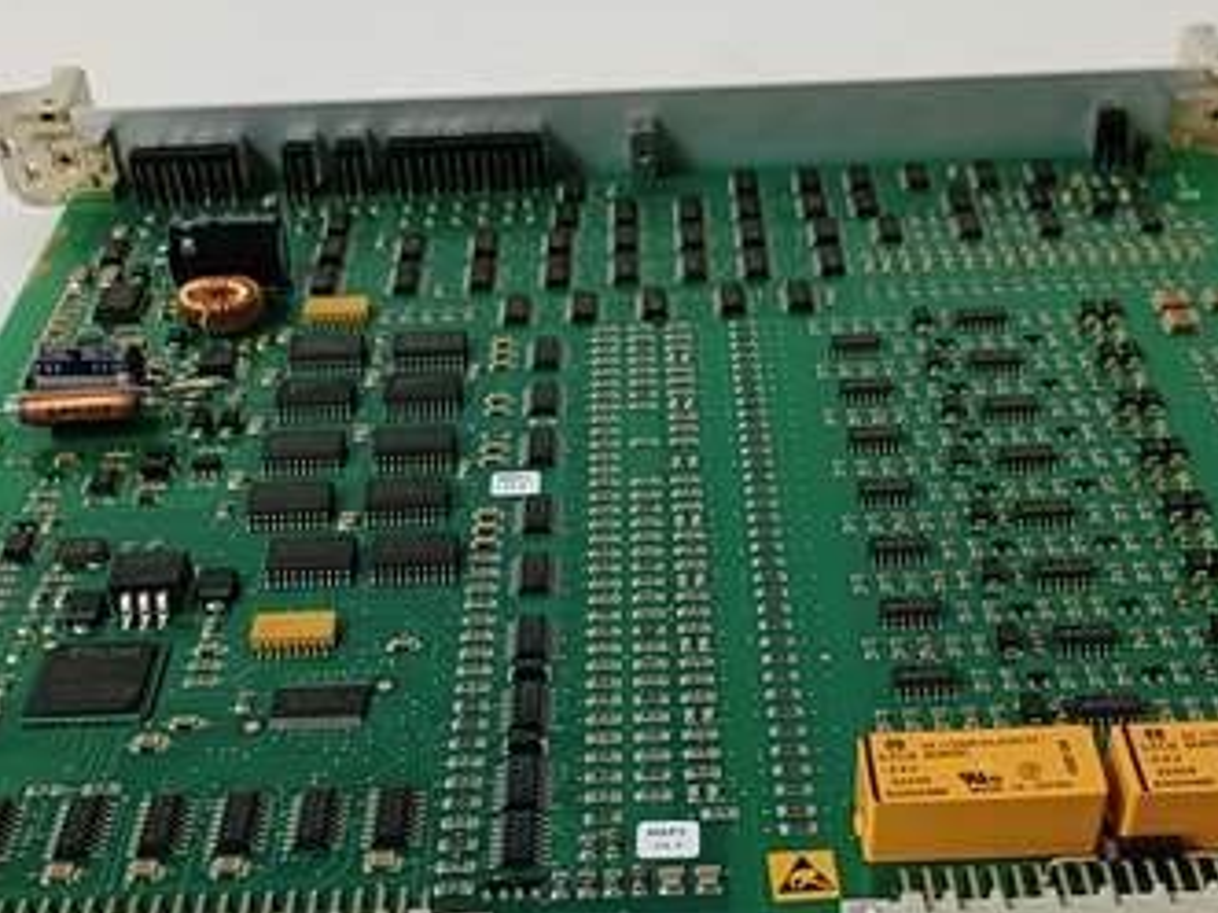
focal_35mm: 49
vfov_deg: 28.9
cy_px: 751
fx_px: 1723
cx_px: 684
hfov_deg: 38.9
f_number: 1.9
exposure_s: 1/50
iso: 860
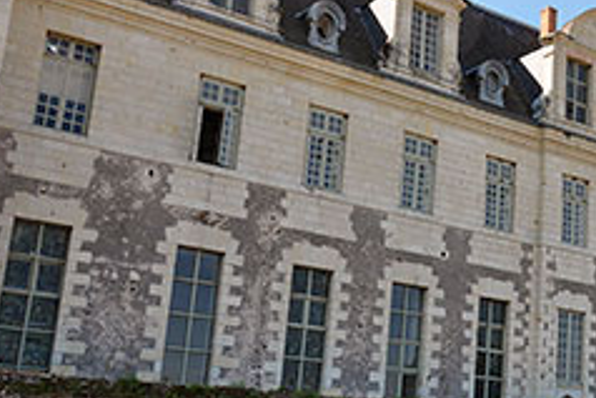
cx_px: 488
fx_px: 845
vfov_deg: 26.5
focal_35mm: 51
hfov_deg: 37.3
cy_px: 200
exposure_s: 1/100
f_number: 10
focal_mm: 18
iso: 200
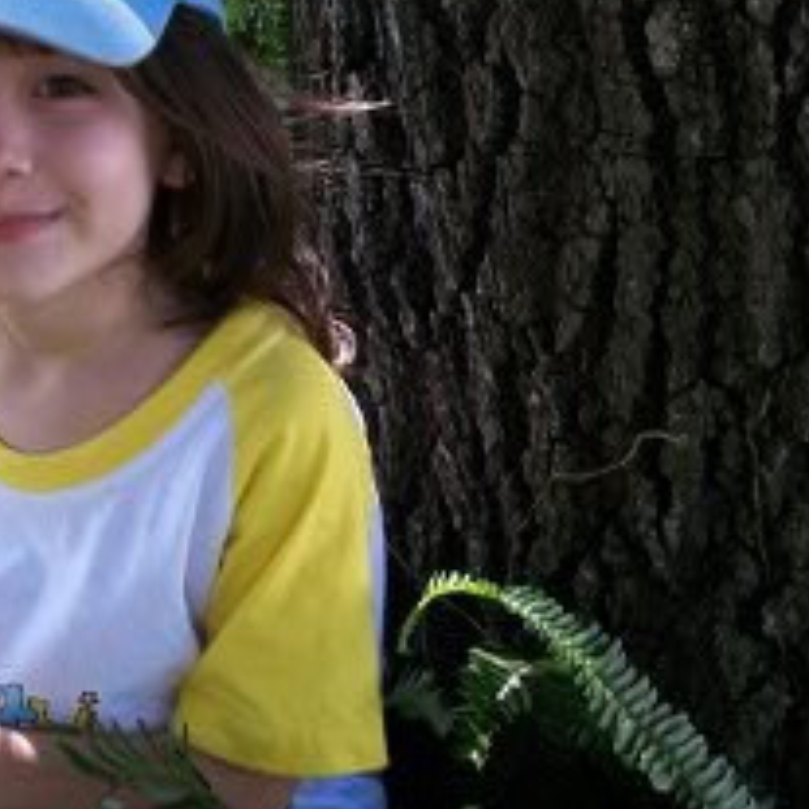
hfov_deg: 21.0
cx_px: 211
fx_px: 2168
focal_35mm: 82
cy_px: 133
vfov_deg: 20.8
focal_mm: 5.7
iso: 80
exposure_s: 1/100
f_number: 2.9
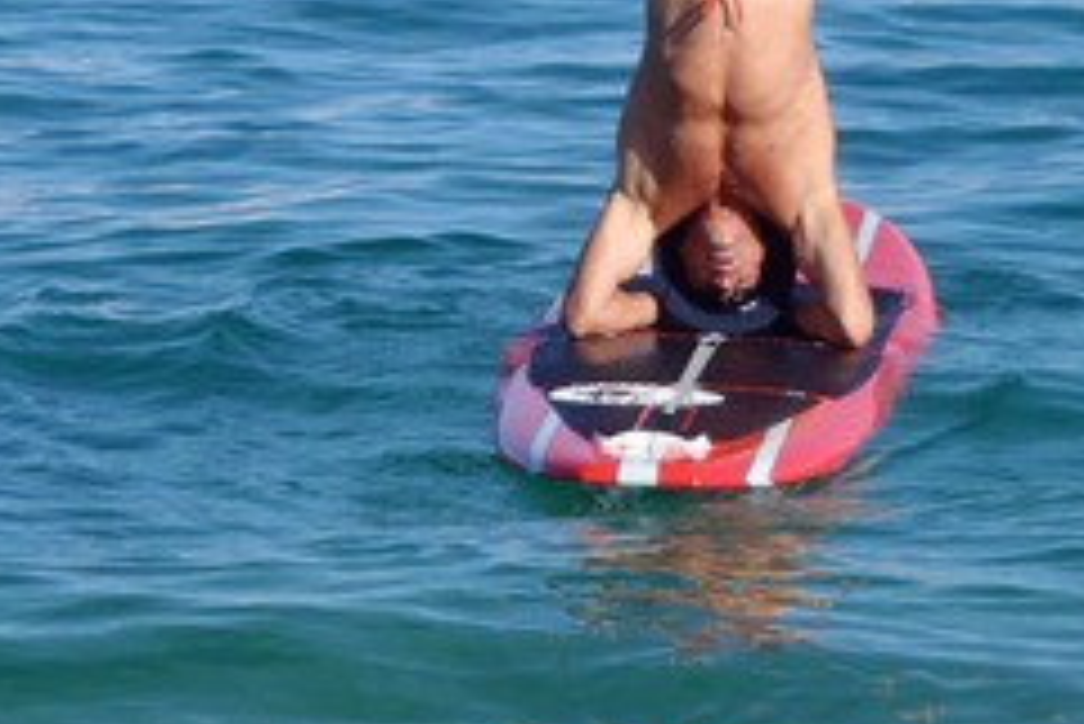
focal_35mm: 387
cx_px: 702
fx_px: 11660
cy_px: -76
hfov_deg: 5.3
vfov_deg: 3.6
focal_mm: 25
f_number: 5.9
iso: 80
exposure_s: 1/320
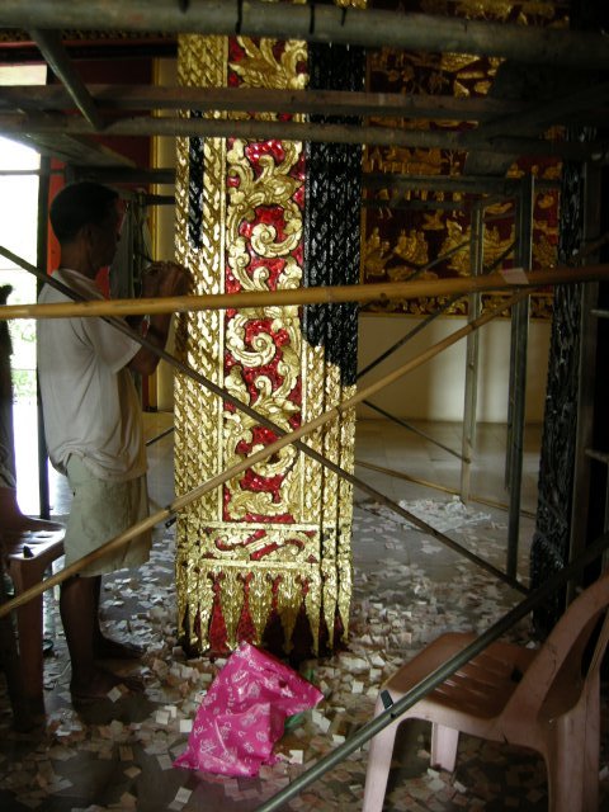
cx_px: 304
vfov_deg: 51.4
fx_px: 844
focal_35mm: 36
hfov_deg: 39.7
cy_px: 406
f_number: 2.7
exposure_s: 1/8.4
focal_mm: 7.5
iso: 72
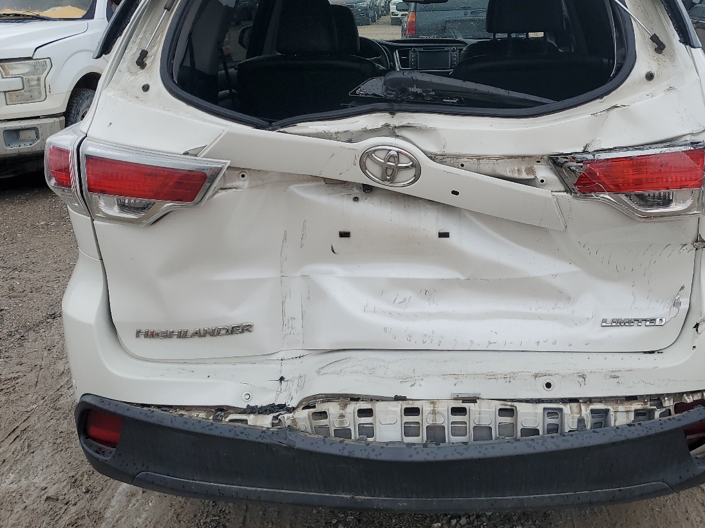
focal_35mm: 38
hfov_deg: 48.9
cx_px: 393
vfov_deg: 37.3
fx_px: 774
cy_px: 178
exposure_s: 1/3333
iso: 50
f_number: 1.5
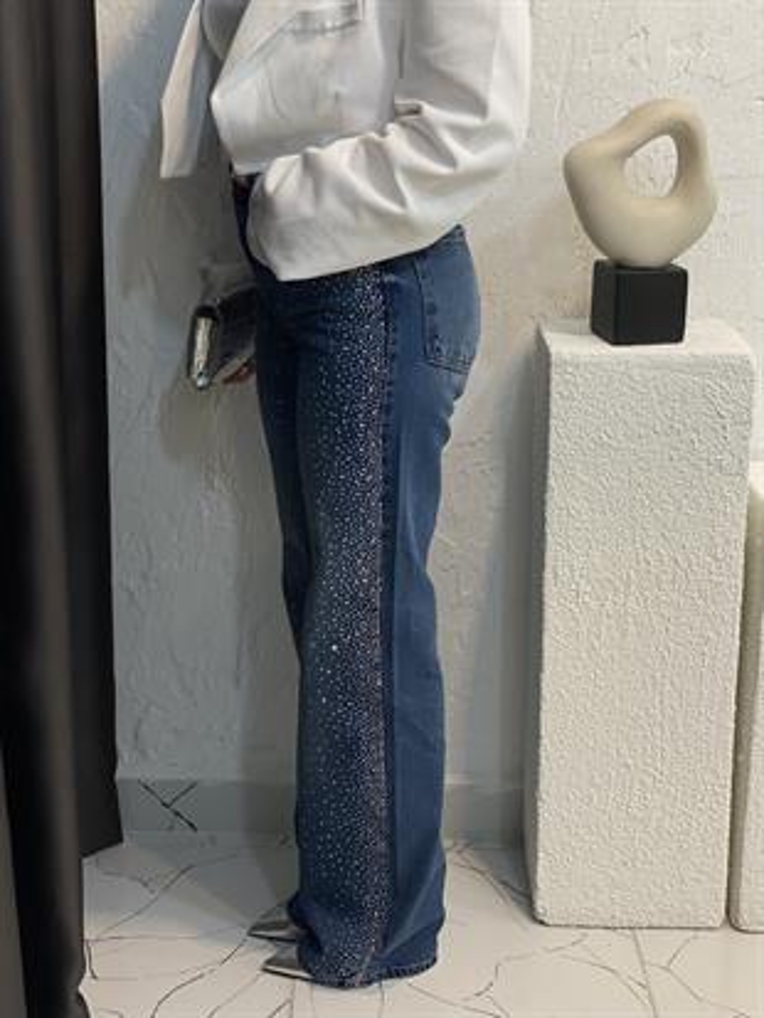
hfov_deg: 28.0
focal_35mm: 52
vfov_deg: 36.8
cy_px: 509
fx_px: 1529
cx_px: 382
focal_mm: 6
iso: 64
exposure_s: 1/100
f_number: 2
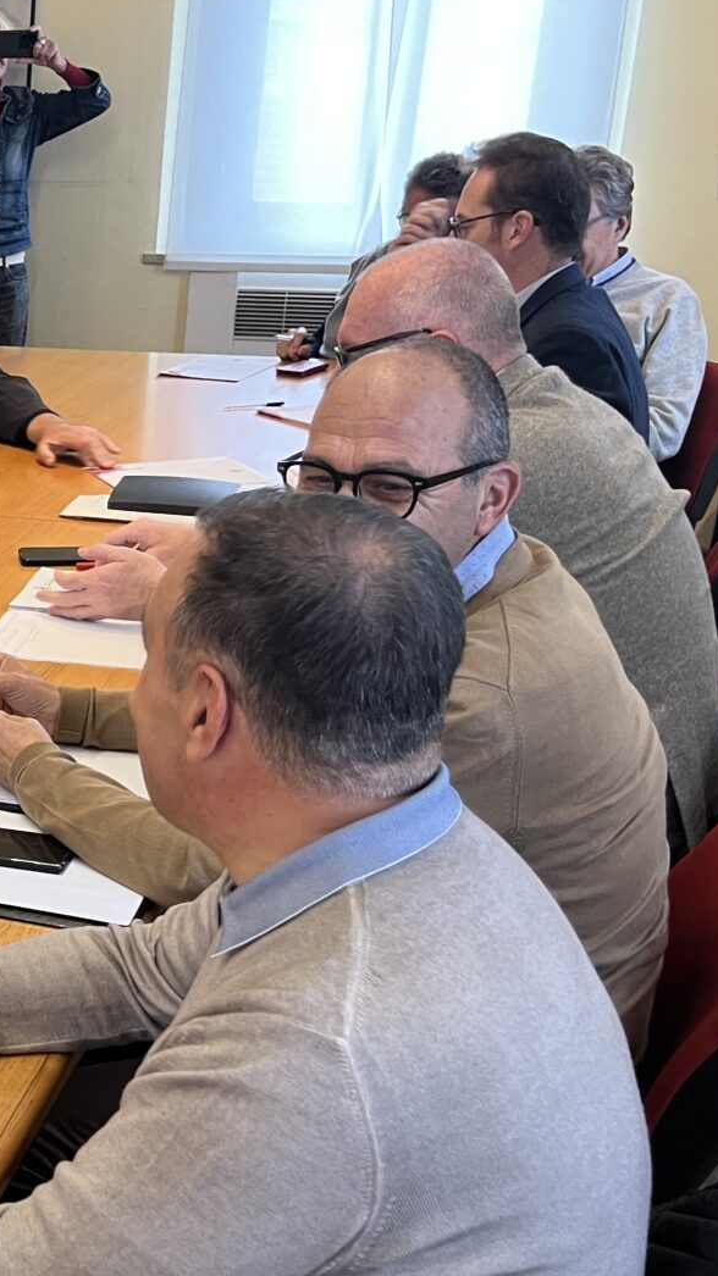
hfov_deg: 20.4
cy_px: 788
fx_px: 1761
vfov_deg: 39.6
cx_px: -302
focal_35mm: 52
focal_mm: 5.1
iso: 80
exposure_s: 1/50
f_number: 1.6
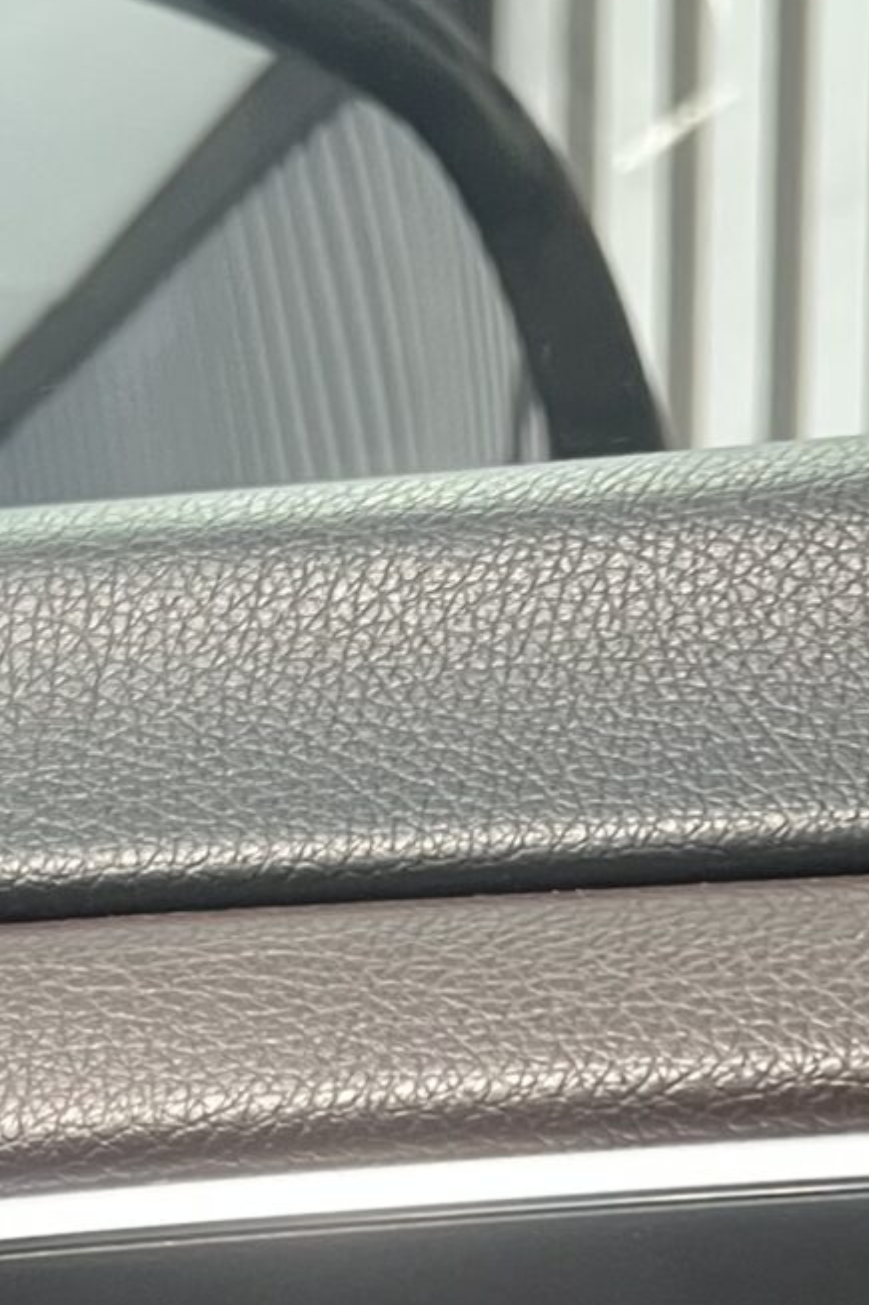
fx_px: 3840
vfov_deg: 17.5
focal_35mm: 106
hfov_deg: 12.9
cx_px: 447
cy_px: 1921
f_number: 1.6
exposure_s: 1/50
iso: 125
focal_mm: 5.1
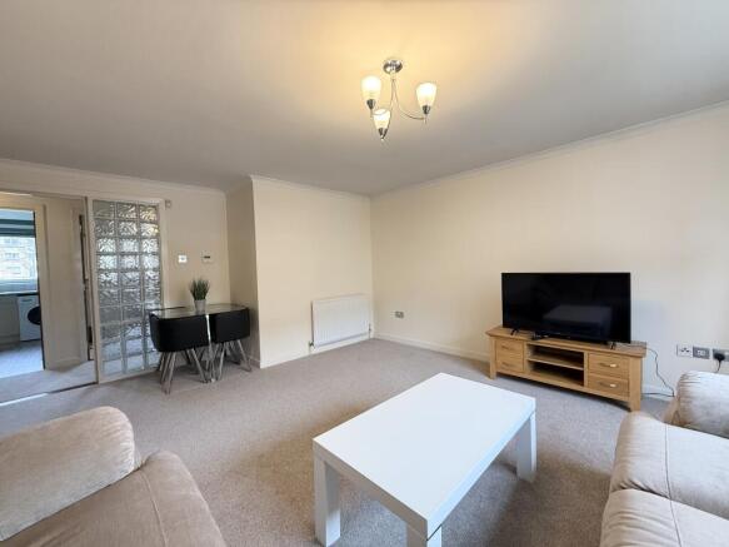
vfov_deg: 85.7
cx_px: 364
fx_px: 295
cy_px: 274
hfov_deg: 102.1
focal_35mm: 14
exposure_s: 1/100
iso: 320
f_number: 2.2
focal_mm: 2.22
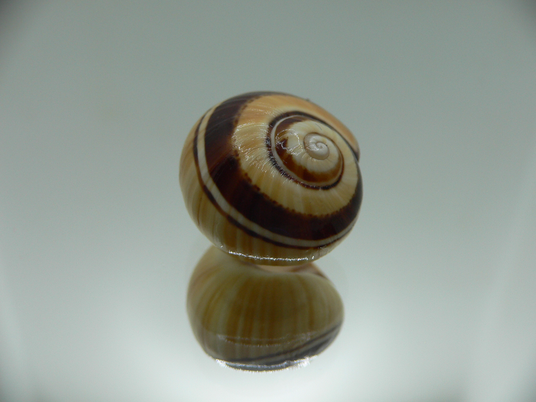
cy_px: 201
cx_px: 268
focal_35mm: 35
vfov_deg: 40.7
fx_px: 542
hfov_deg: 52.6
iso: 80
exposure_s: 1/100
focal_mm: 4.6
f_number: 2.8
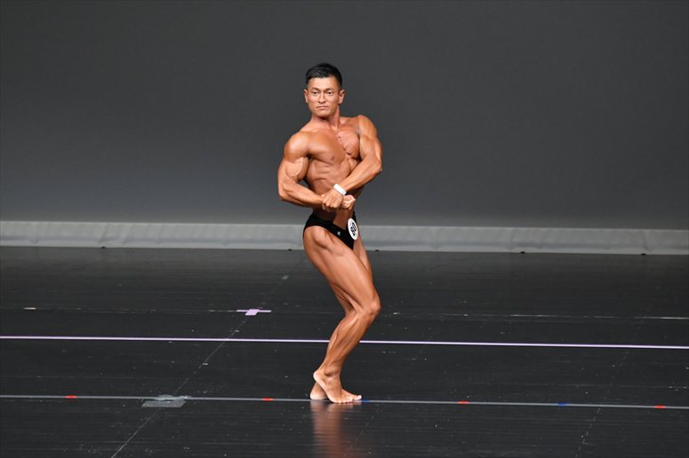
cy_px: 229
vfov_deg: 4.0
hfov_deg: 6.0
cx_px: 344
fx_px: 6600
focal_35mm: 345
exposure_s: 1/400
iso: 4000
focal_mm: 230
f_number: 5.6
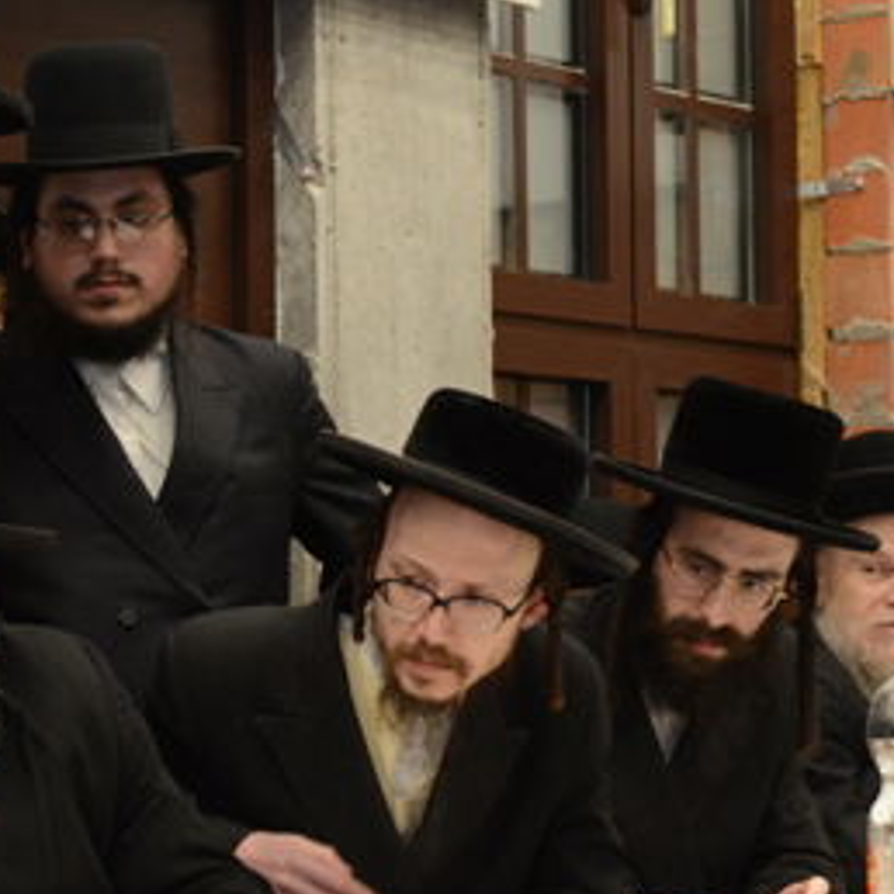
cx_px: -104
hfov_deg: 14.4
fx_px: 3448
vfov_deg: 14.7
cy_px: 681
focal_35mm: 118
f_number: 5.6
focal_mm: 35
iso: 1600
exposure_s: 1/160
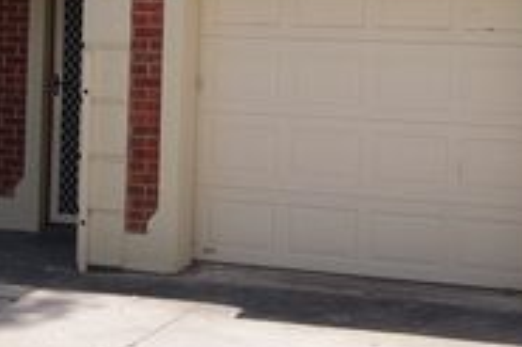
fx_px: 1217
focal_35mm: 84
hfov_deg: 23.8
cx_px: 96
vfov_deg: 16.0
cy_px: 41
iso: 100
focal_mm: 22
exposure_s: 1/125
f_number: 10
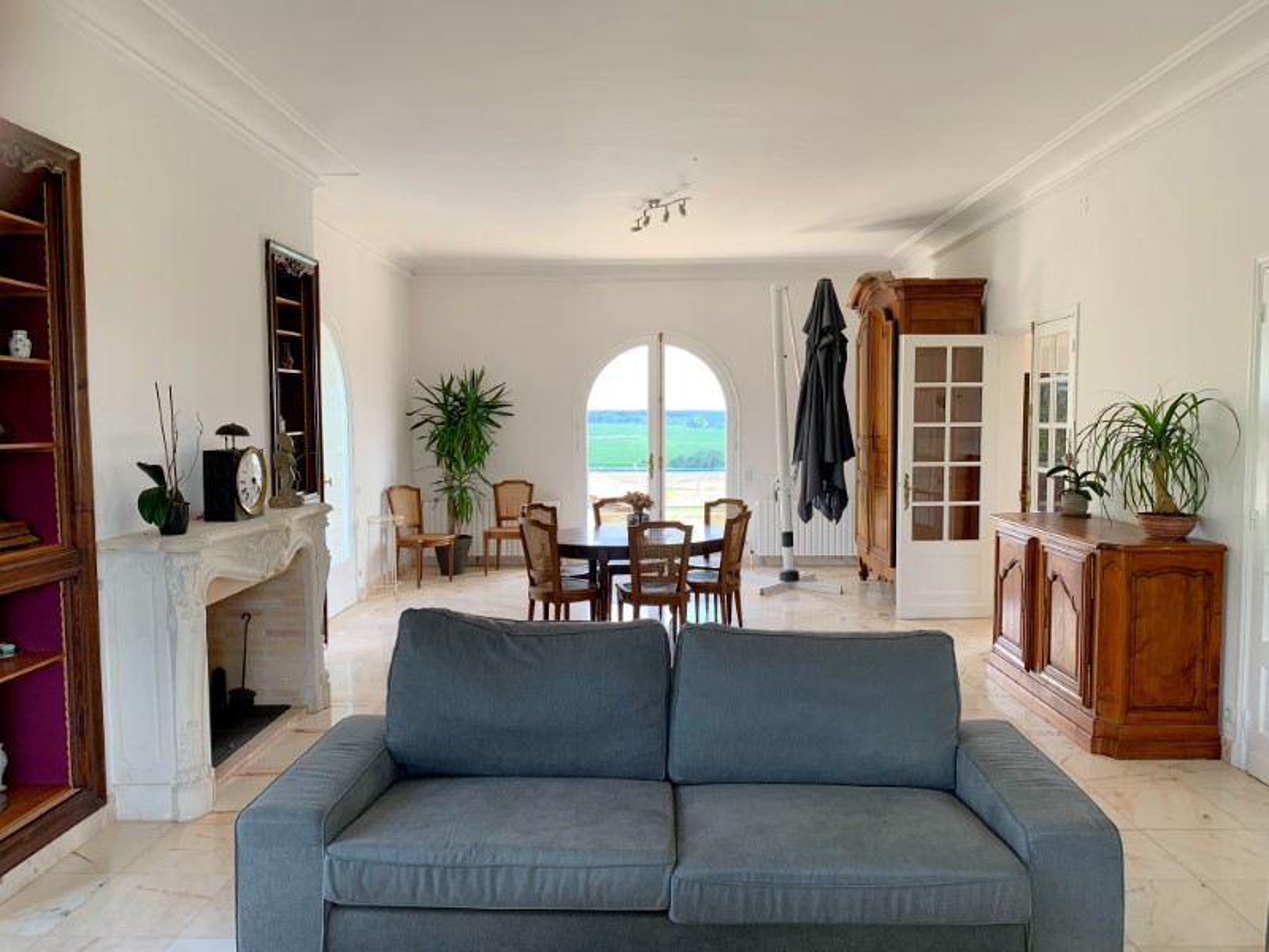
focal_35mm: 26
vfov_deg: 53.1
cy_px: 476
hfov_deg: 67.3
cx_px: 634
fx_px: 953
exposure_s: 1/122
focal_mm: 4.25
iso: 50
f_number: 1.8
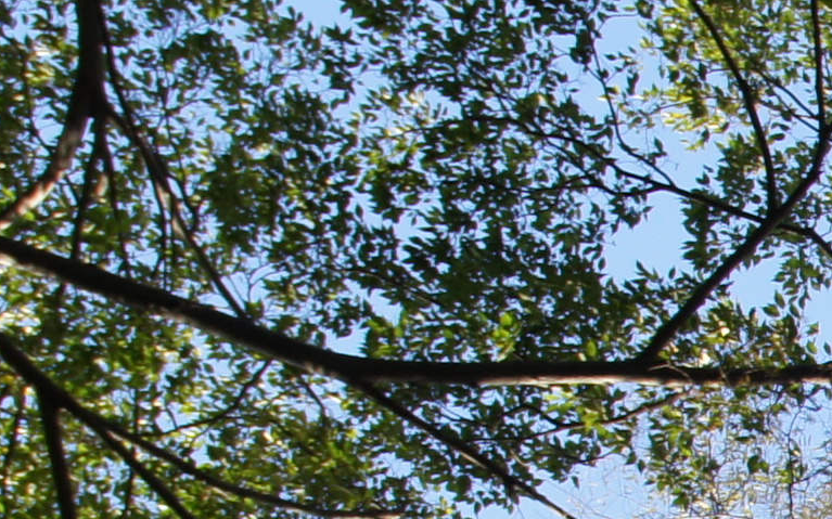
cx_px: 2474
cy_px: 1221
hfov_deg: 9.2
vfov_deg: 6.8
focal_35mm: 183
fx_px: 4149
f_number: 5.6
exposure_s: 1/125
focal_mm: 20
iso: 200
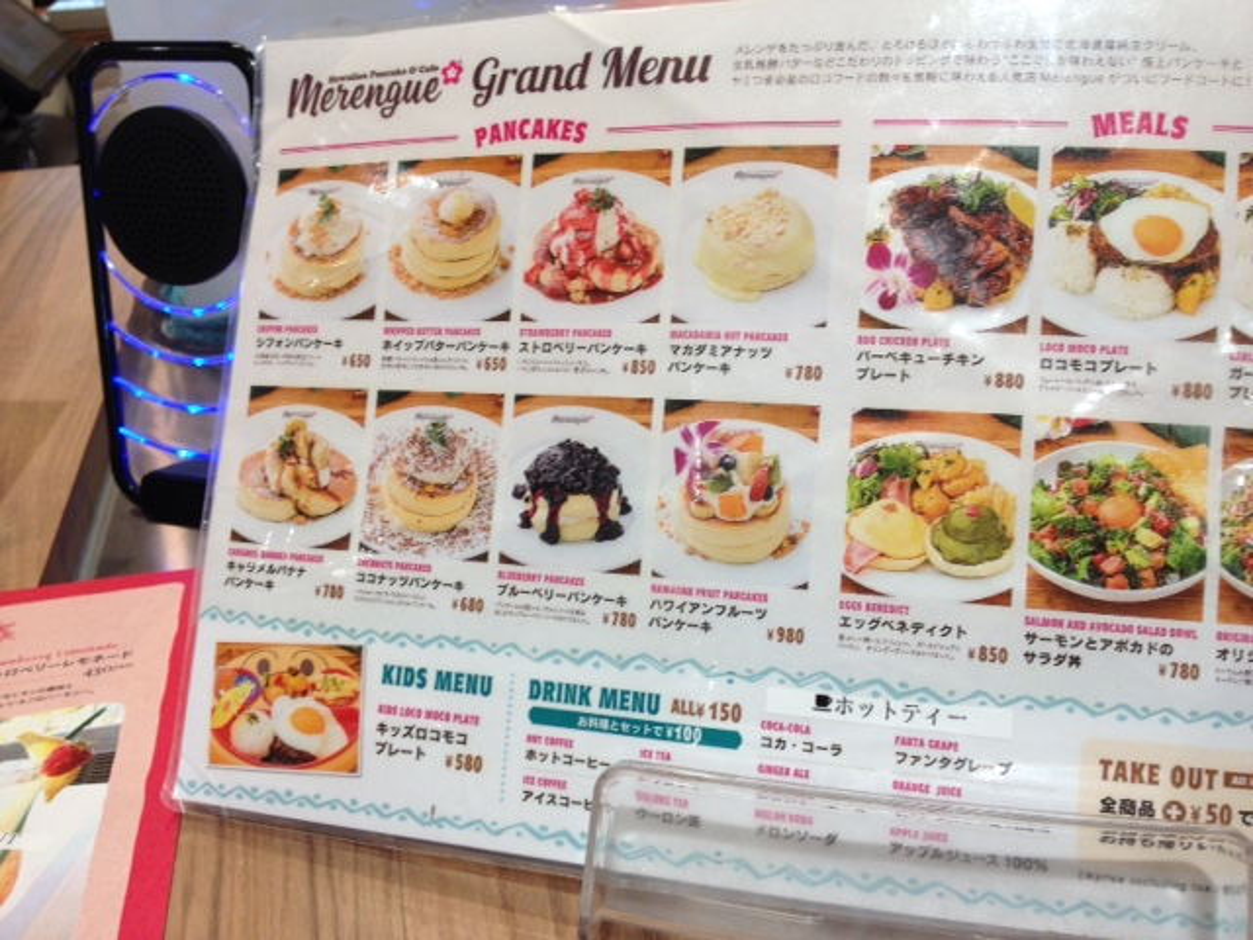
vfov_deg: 40.7
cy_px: 470
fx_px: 1267
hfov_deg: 52.6
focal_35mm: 35
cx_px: 626
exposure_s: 1/40
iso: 64
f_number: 2.4
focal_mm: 4.28
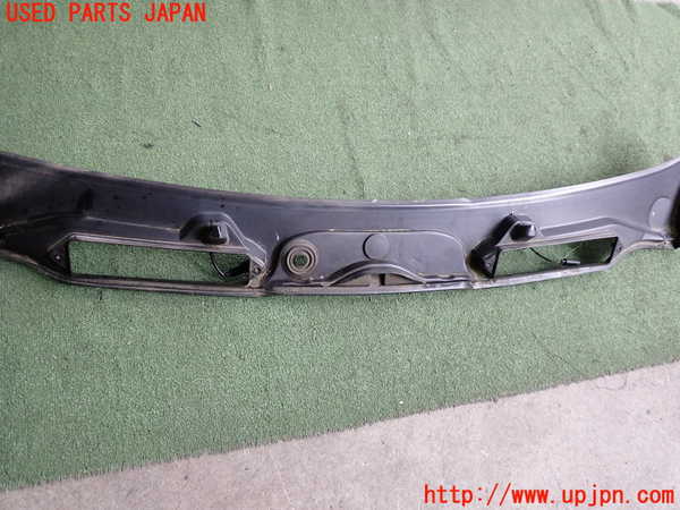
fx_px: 589
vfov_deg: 46.8
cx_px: 340
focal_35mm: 30
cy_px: 255
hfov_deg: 60.0
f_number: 2.3
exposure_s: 1/80
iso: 200
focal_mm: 5.4
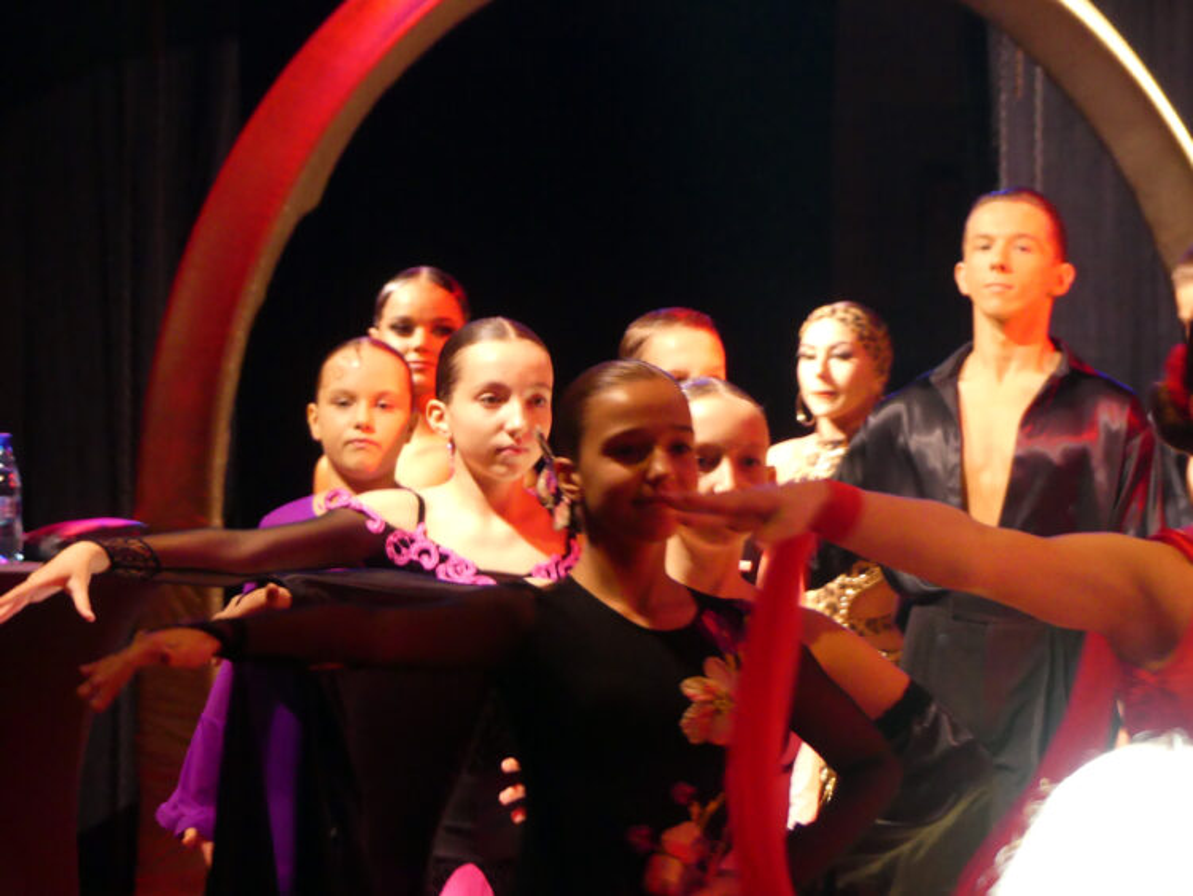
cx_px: 596
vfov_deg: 7.5
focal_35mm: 198
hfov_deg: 10.0
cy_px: 448
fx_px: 6826
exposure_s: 1/80
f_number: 2.8
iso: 800
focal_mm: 35.6
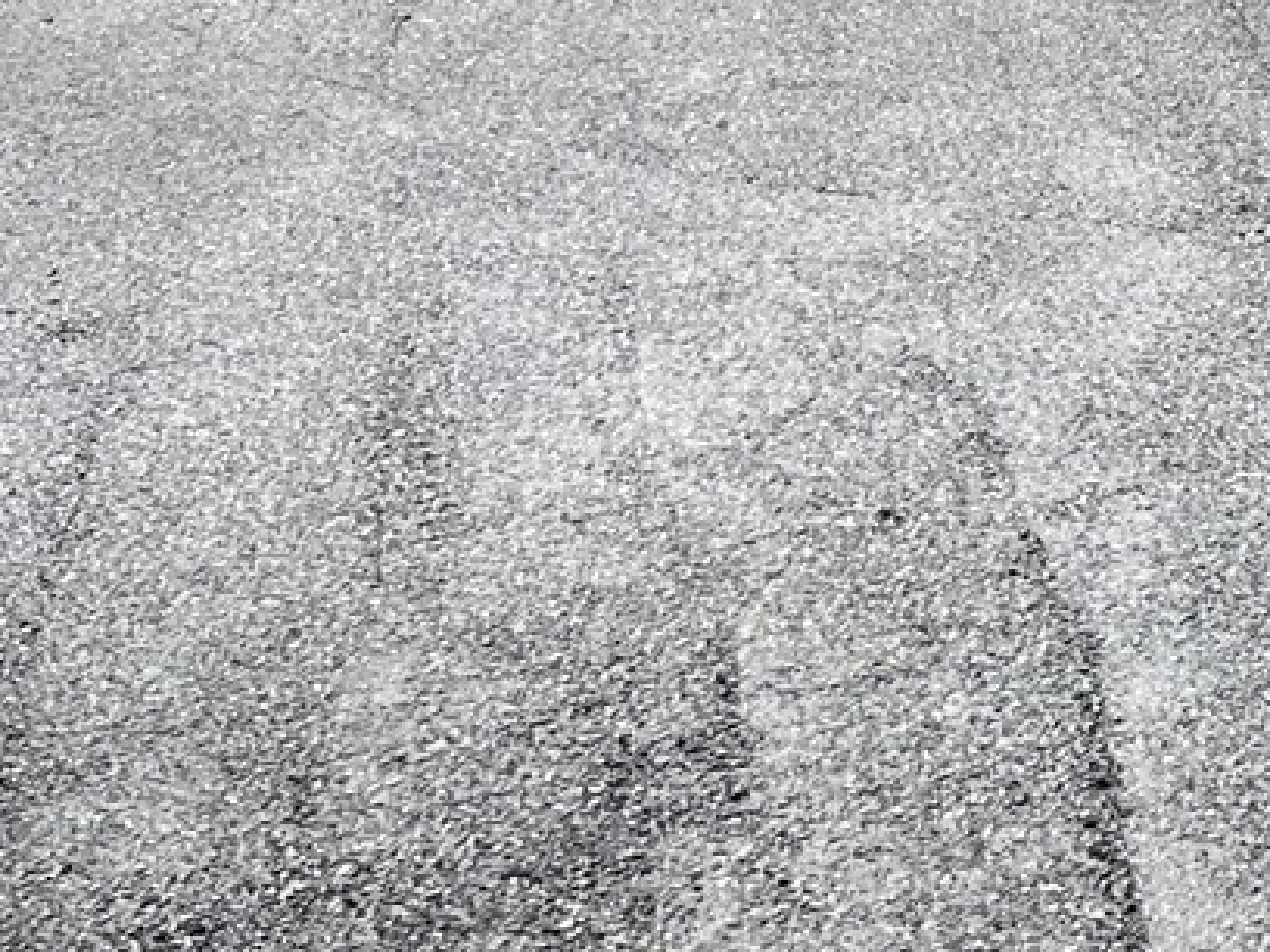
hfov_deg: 16.2
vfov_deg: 13.3
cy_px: -672
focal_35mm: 102
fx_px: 3742
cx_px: 2294
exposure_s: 1/121
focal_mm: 5.1
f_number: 1.6
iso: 50
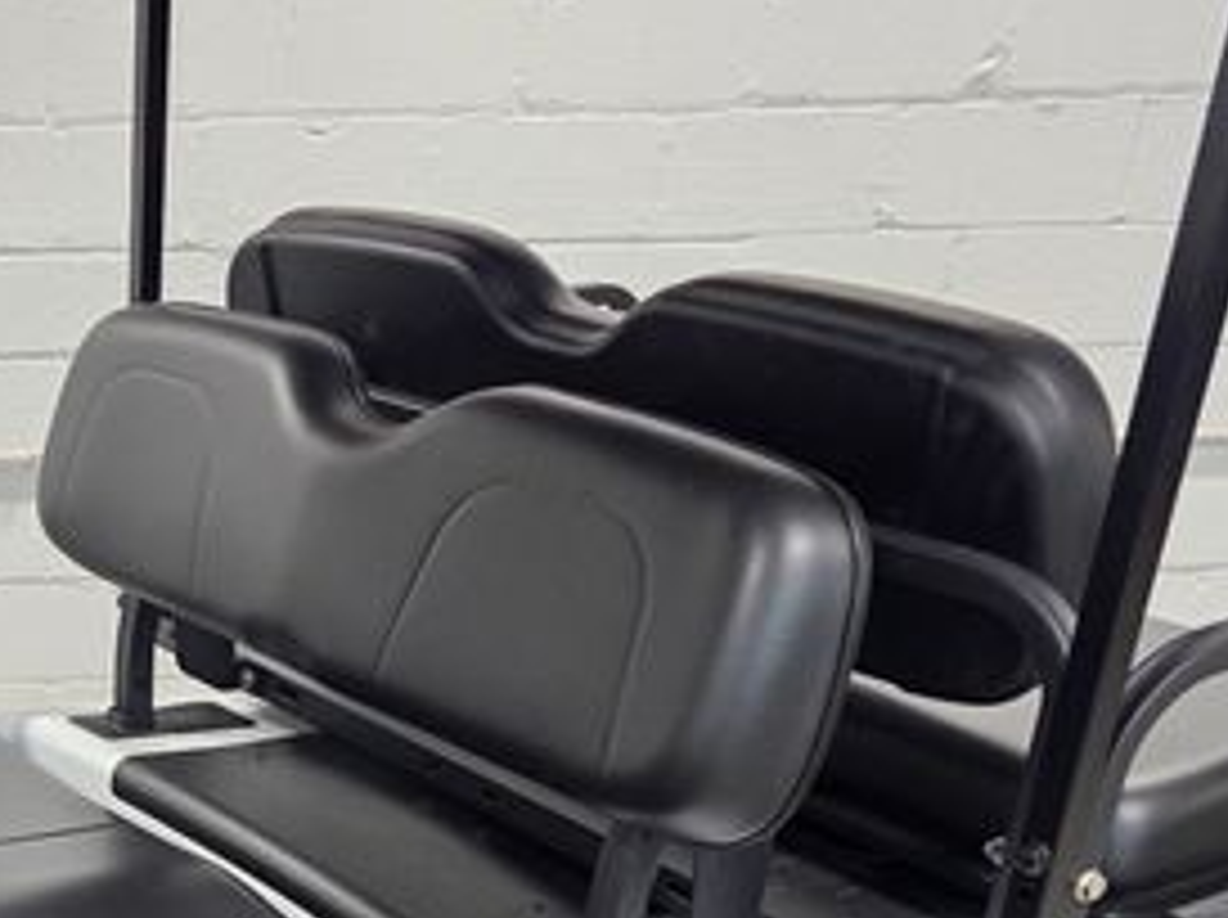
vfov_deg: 24.7
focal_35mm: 54
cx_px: -99
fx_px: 1913
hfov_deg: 31.8
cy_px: 1066
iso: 200
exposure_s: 1/120
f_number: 1.7
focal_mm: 6.3
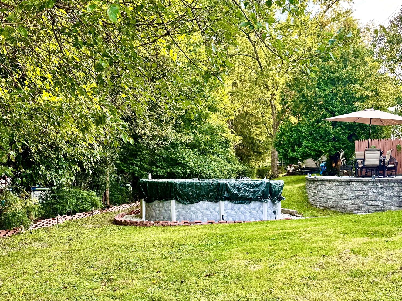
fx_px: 383
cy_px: 179
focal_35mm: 33
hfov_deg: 54.1
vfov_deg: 42.7
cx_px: 129
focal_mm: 6.76
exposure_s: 1/121
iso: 64
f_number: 1.78
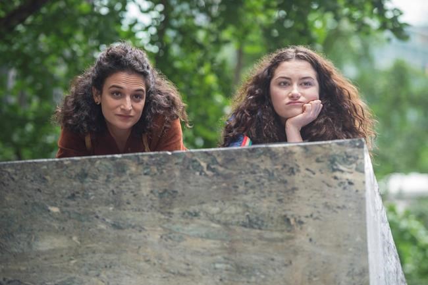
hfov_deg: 16.8
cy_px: 142
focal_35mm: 122
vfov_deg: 11.2
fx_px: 1450
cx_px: 214
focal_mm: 122
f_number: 3.2
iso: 1600
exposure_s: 1/125
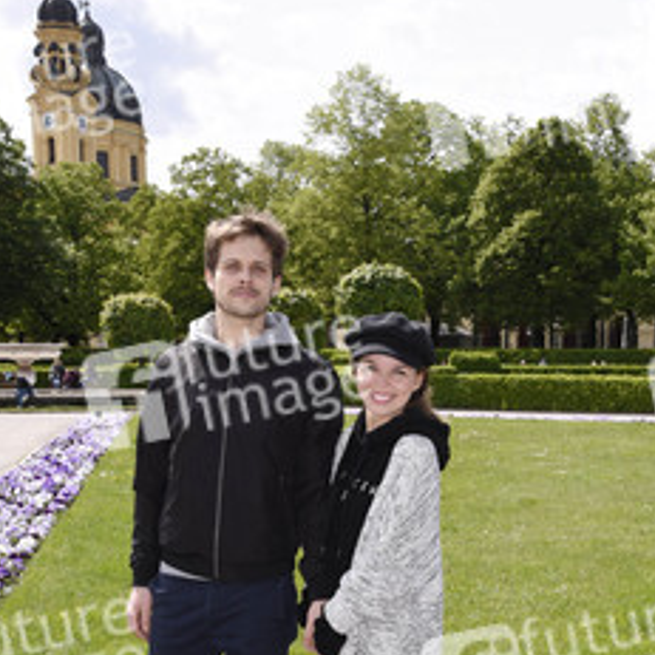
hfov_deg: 34.0
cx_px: 309
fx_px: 1070
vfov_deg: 33.1
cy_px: 525
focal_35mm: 50
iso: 200
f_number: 11
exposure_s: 1/160
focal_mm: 34
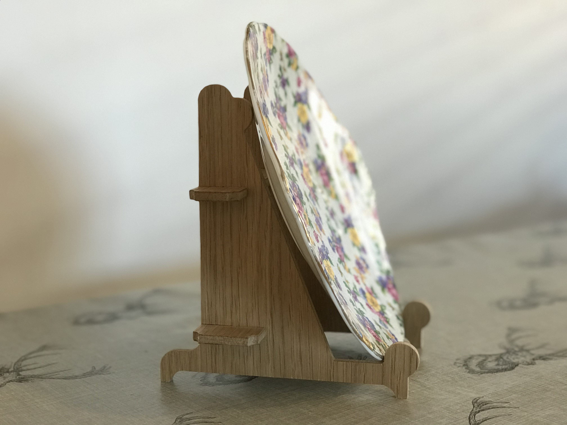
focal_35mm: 57
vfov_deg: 25.7
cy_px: 212
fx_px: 934
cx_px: 284
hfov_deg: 33.8
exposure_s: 1/50
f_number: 2.8
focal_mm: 6.6
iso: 250
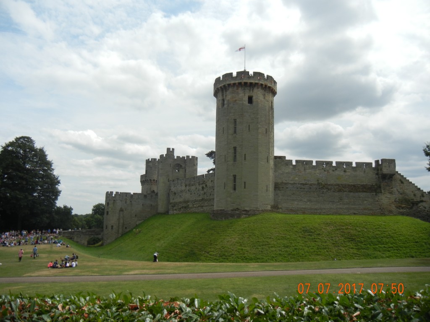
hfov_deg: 60.0
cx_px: 215
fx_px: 373
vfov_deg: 46.8
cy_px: 161
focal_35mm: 30
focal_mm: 5.4
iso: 160
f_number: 7
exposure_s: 1/536
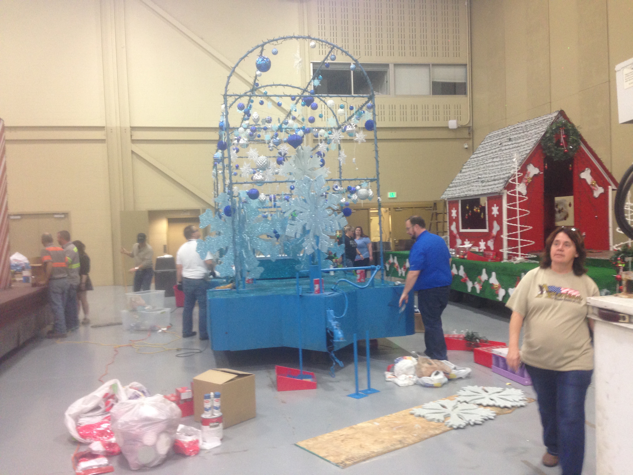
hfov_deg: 55.4
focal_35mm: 33
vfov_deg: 42.9
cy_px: 238
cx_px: 316
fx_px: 603
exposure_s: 1/20
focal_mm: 4.12
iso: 125
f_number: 2.4
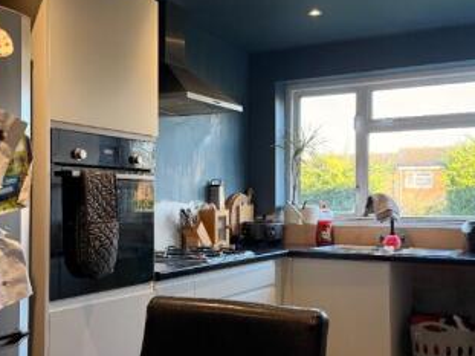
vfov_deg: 32.1
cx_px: 227
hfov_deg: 42.1
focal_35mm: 45
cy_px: 192
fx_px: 617
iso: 125
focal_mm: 6.76
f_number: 1.78
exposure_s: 1/100
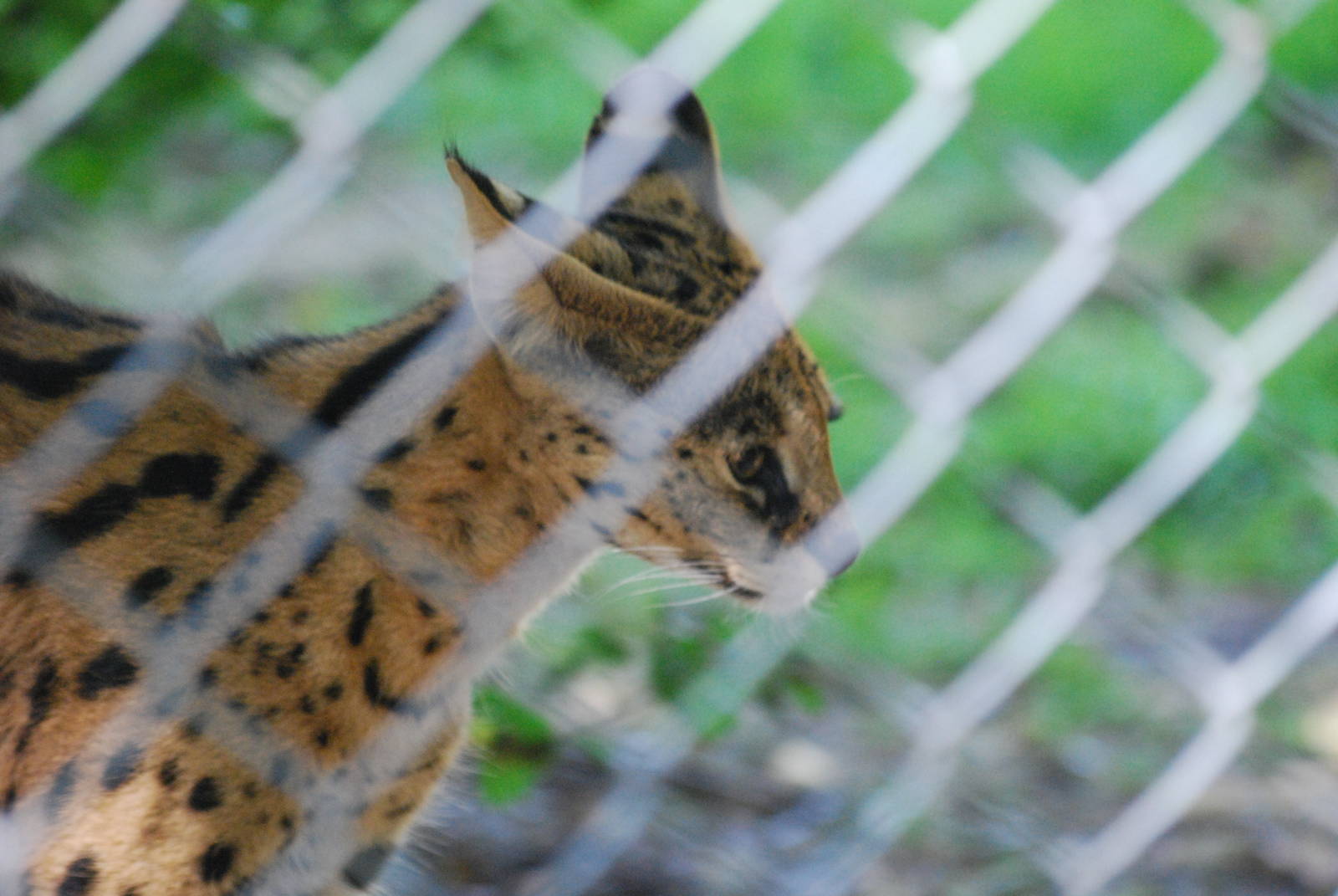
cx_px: 669
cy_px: 448
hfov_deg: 7.0
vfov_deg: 4.7
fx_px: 10884
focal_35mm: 292
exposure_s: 1/100
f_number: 5
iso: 1600
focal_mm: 195
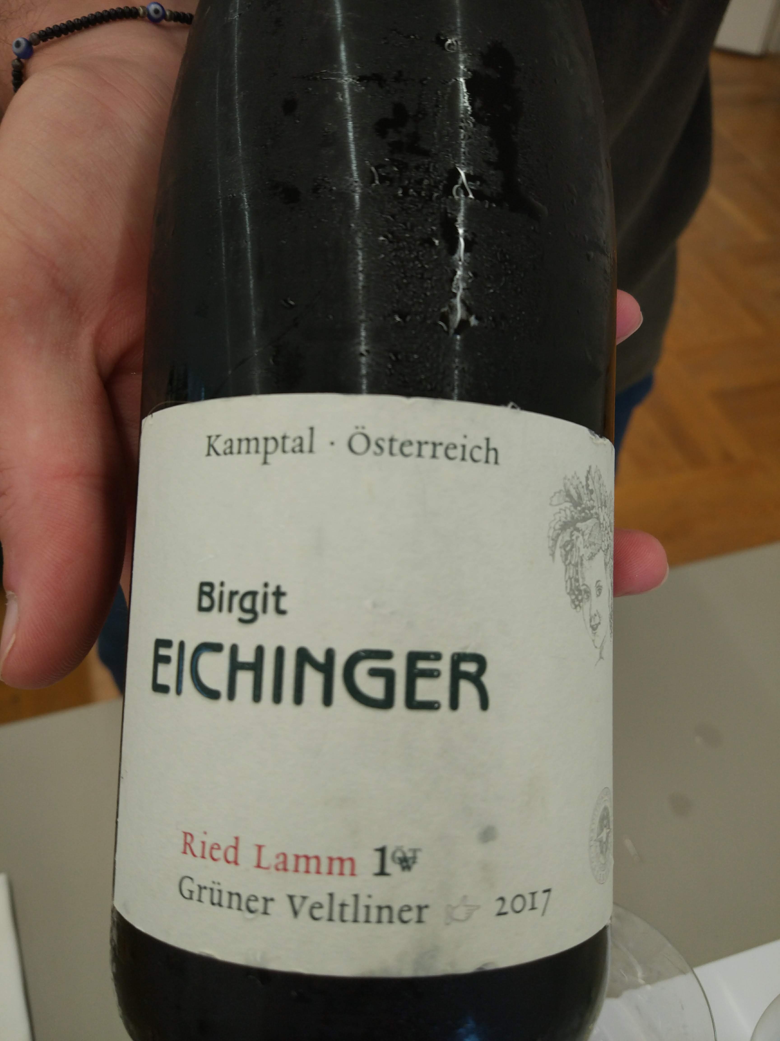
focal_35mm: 28
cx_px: 390
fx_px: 841
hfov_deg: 49.7
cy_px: 520
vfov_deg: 63.4
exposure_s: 1/50
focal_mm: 4.26
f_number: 2
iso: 169
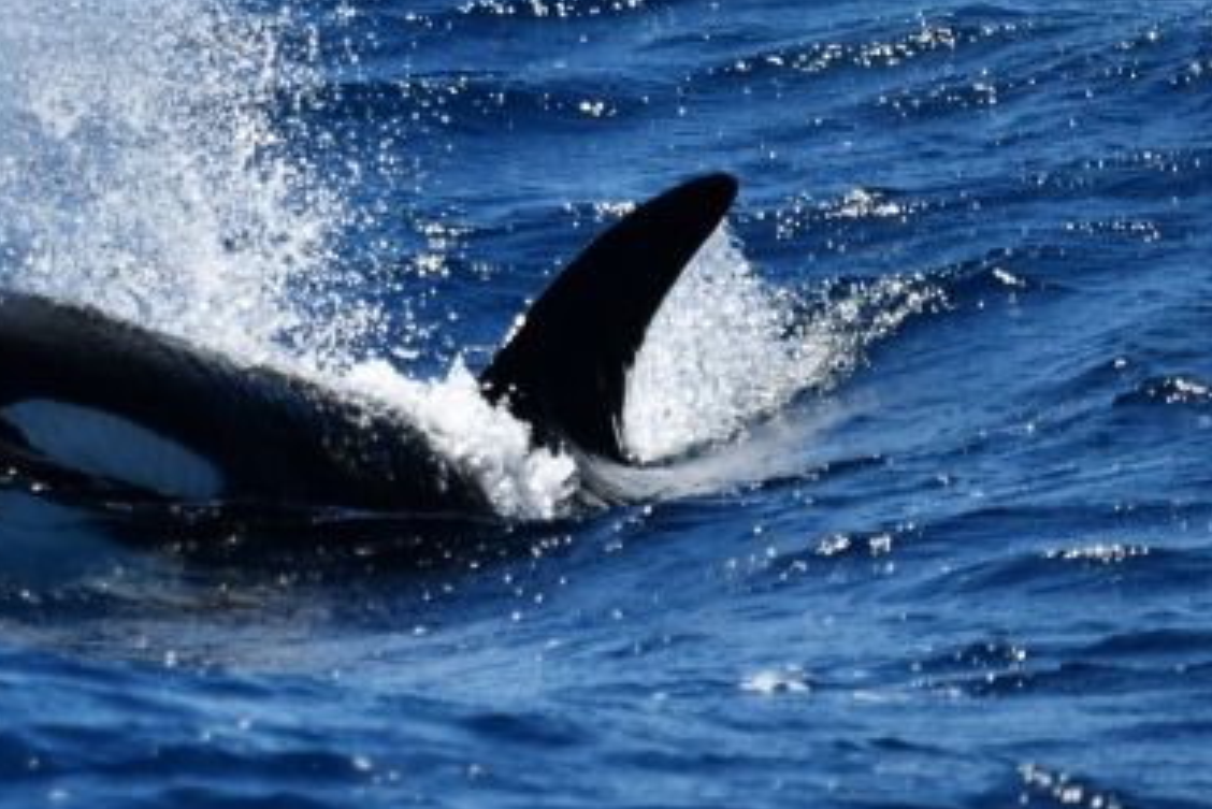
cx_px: 29
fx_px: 34351
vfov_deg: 1.3
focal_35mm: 1020
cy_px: 76
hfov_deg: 2.0
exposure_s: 1/8000
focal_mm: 480
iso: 1000
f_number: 6.3
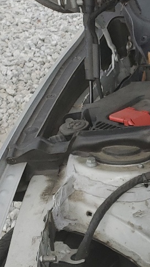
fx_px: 665
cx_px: 407
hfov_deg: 10.3
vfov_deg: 21.3
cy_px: 306
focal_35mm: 94
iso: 50
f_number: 1.5
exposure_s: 1/333
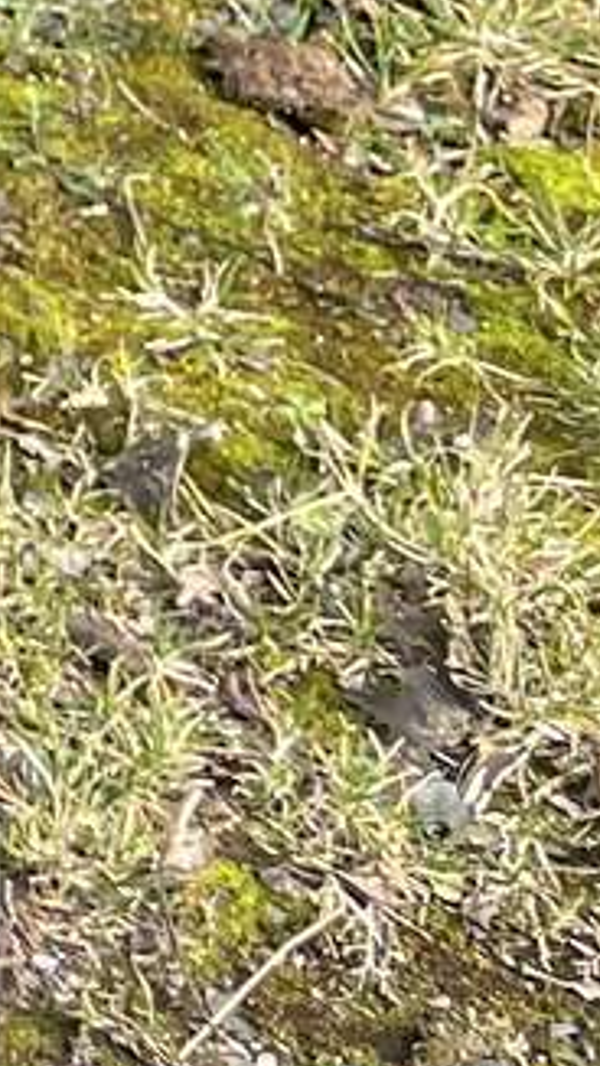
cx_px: -2468
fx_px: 4892
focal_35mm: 173
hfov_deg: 5.3
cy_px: -822
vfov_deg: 11.6
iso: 32
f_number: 1.6
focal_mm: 4.2
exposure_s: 1/955
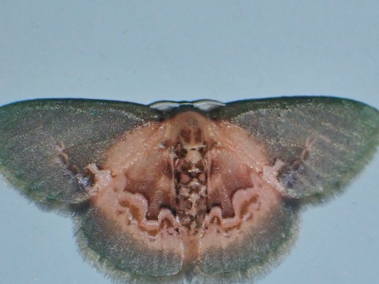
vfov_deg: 11.1
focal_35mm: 134
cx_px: 177
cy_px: 168
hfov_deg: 14.7
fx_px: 1467
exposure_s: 1/500
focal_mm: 18
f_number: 18
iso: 400
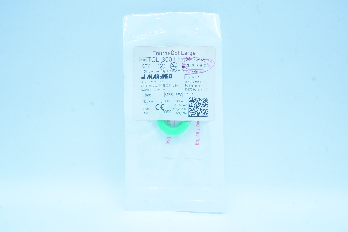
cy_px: 116
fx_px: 377
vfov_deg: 34.1
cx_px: 174
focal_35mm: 39
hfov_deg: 49.6
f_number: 13
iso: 400
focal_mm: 26
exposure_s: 1/13
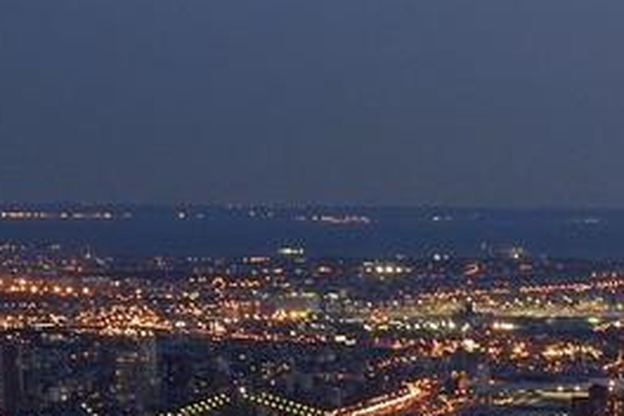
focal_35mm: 230
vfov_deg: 5.9
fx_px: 3986
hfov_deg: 7.9
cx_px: 1799
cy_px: 645
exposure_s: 1/5
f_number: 5.6
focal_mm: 38
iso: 800
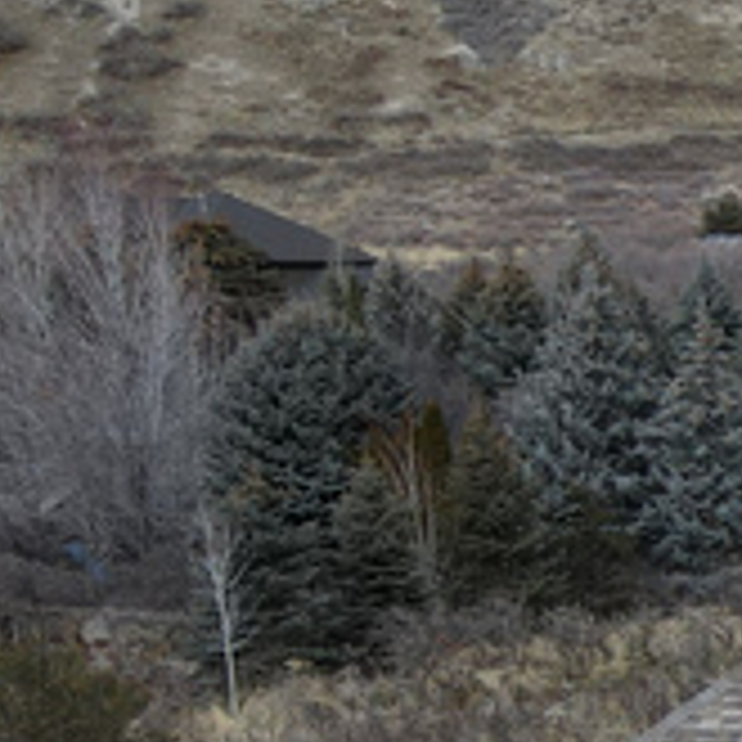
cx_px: 1947
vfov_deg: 13.0
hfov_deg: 10.7
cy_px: 823
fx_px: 3201
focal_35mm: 132
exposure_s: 1/500
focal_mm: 4.5
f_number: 2.8
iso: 100
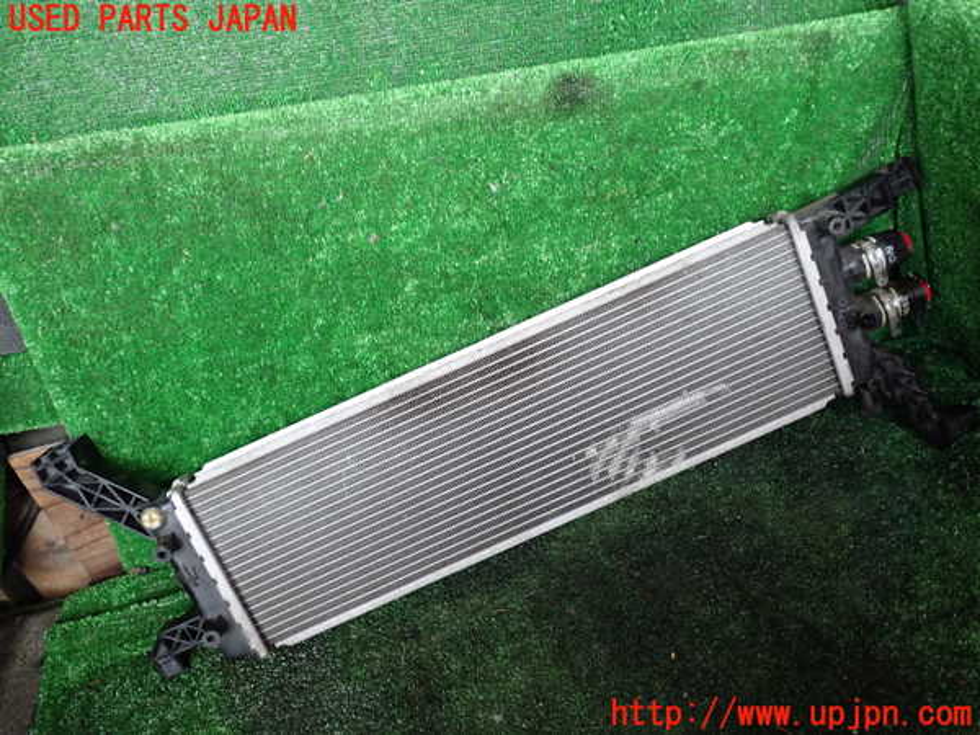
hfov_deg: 60.0
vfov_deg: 46.8
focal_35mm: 30
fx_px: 849
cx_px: 490
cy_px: 368
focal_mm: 5.4
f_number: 2.3
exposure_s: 1/30
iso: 400
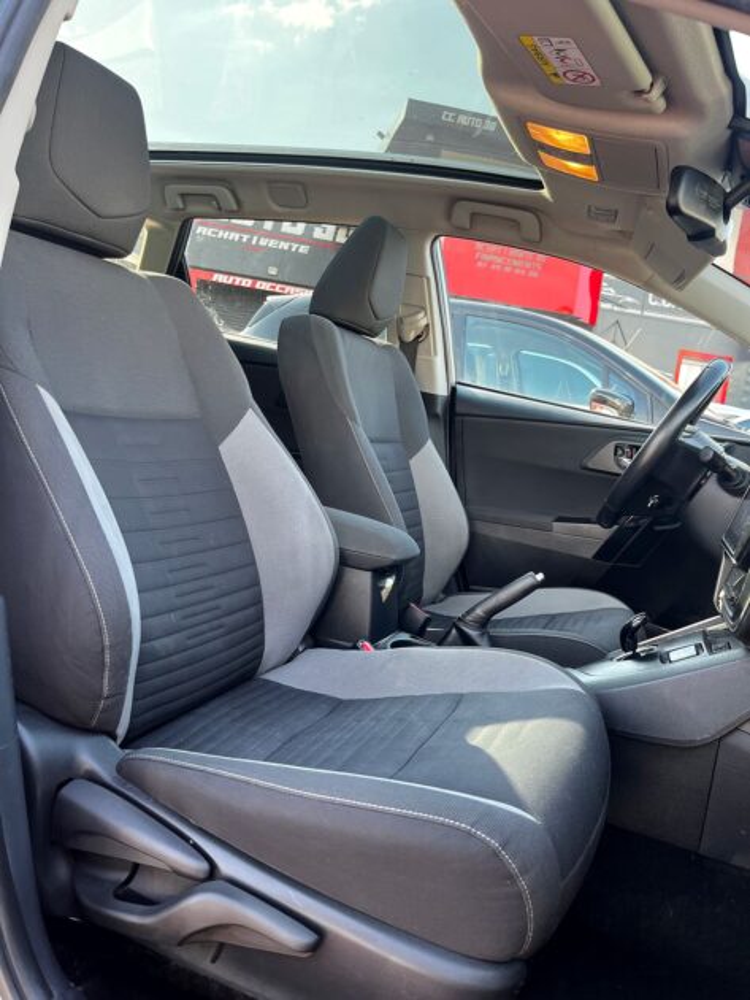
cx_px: 375
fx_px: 751
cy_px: 500
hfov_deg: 53.1
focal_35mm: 26
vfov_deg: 67.3
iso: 50
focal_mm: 5.1
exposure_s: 1/122
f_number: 1.6
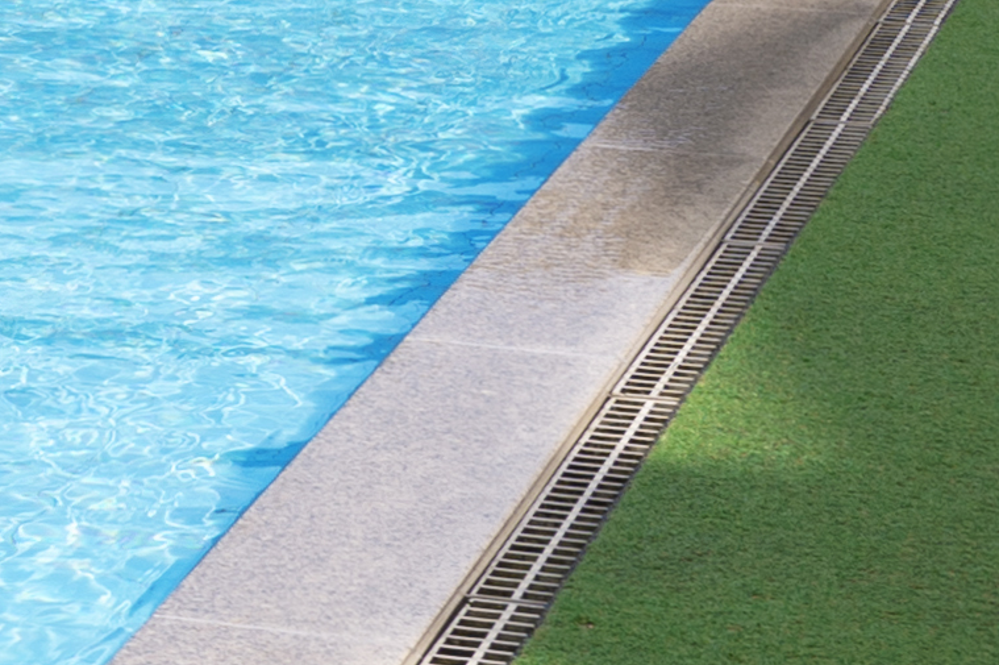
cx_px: -1831
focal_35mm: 206
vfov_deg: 6.5
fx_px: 5713
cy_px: -664
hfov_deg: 8.6
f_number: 10
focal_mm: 32
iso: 200
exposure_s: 1/400
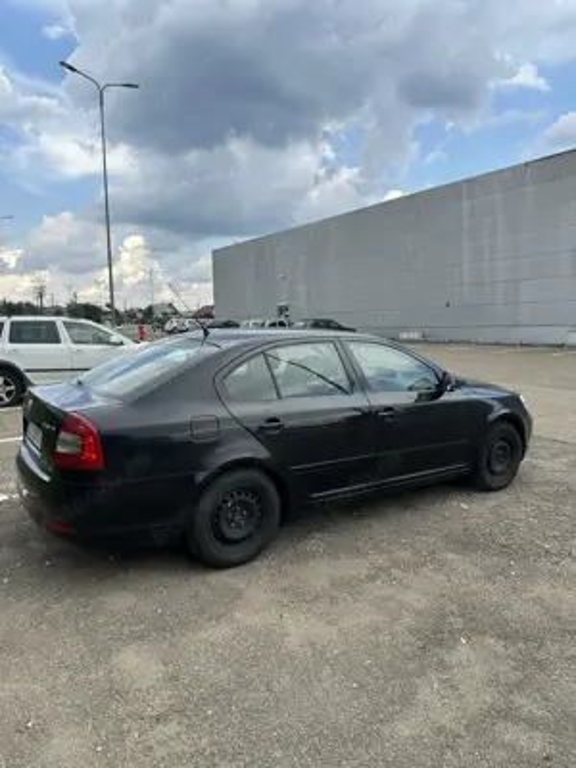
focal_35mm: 24
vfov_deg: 71.6
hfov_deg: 56.8
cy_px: 384
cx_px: 288
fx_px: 532
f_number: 1.78
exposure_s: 1/2028
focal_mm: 6.86
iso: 80
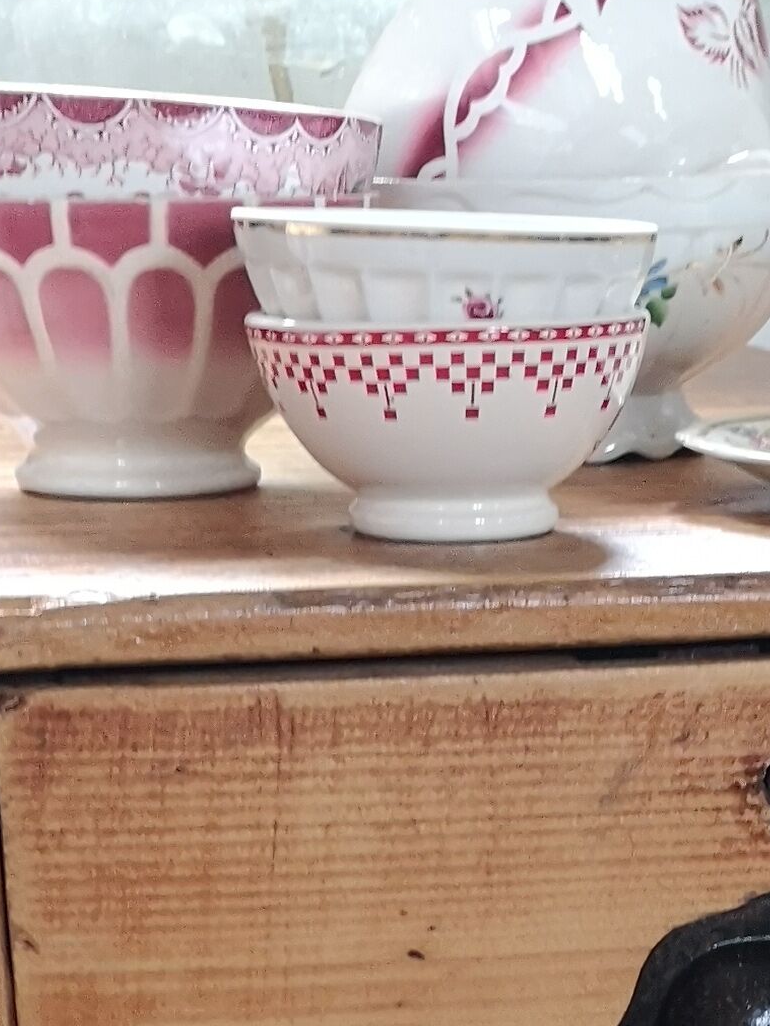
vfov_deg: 18.8
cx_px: 602
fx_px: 2846
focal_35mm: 96
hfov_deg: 15.3
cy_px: 1362
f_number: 1.8
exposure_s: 1/33.3
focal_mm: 3.95
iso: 250
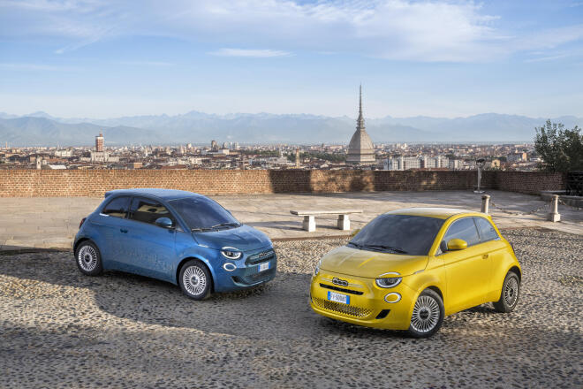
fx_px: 567
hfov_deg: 54.4
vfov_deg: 37.9
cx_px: 292
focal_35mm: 35
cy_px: 194
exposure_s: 1/50
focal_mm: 35
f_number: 10
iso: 80
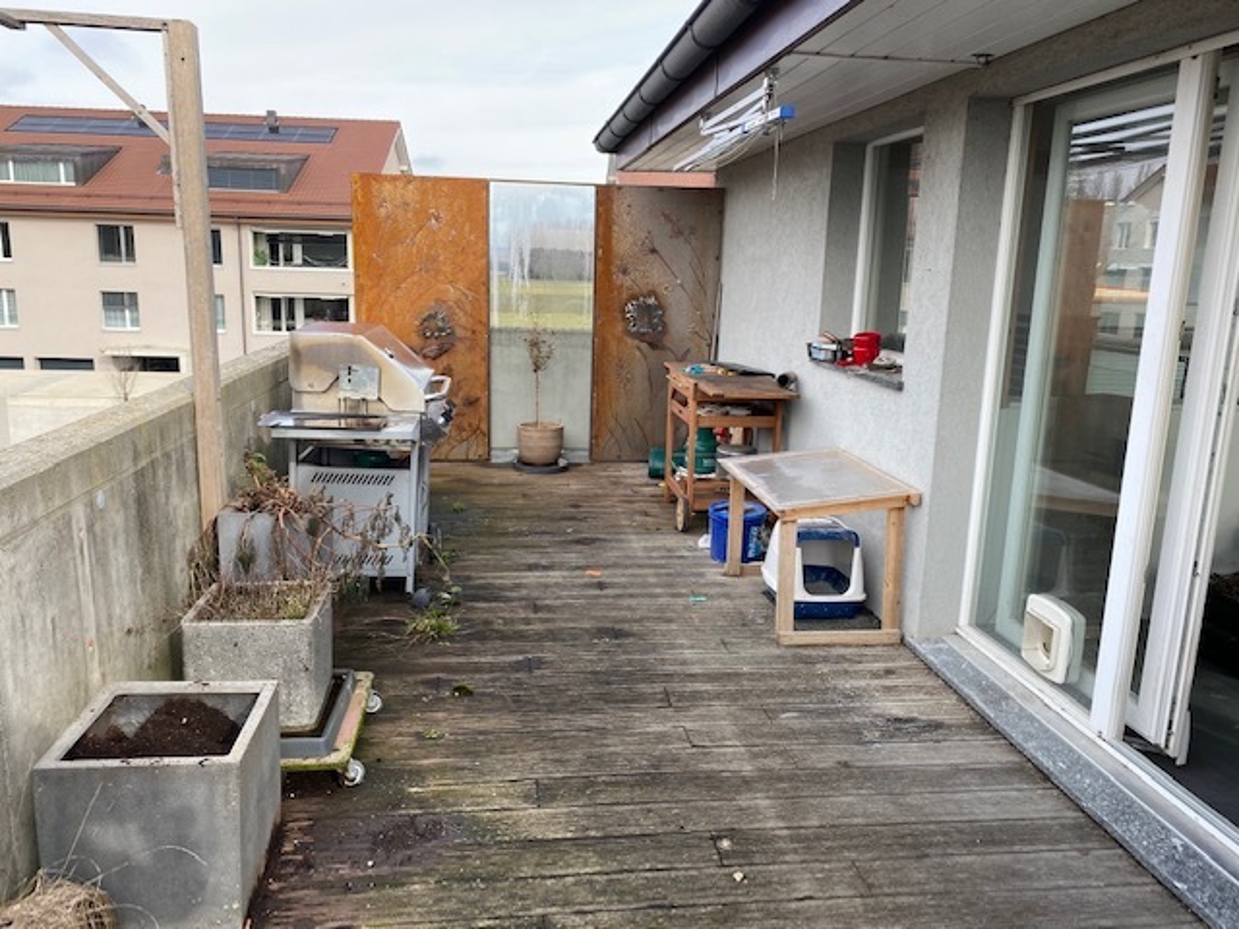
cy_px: 464
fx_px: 931
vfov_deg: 53.1
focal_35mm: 26
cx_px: 620
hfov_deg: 67.3
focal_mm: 4.25
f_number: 1.8
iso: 32
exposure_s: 1/571
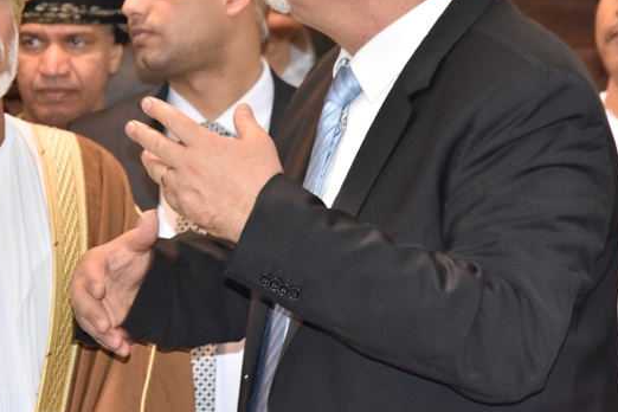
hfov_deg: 9.9
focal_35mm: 206
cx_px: 76
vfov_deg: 6.7
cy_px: 49
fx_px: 3536
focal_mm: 105
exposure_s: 1/60
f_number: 6.3
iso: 2500
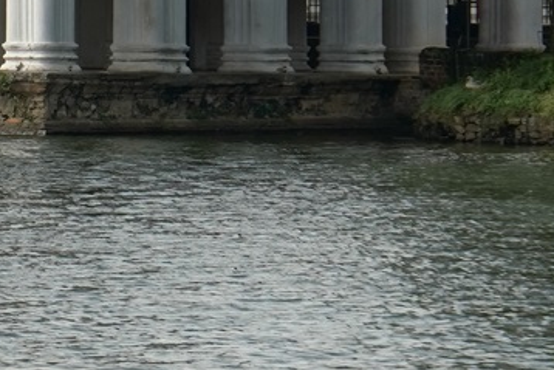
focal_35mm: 419
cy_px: -203
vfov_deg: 3.3
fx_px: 6450
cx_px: -1062
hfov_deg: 4.7
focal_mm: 60
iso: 400
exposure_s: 1/500
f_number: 9
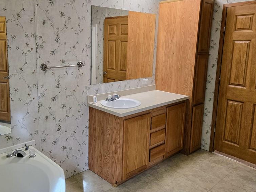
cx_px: 93
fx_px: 229
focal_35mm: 31
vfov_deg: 45.3
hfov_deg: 57.5
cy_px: 81
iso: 160
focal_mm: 5.4
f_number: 1.8
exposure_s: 1/120
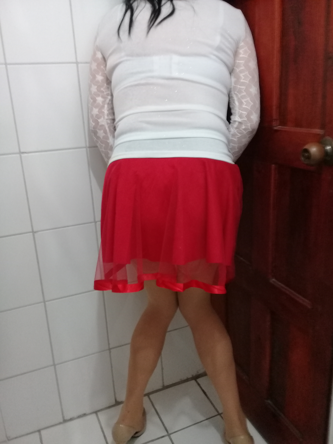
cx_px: 166
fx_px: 398
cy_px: 222
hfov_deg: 45.4
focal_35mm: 31
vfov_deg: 58.4
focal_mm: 3.3
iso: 200
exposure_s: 1/15
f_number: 2.2
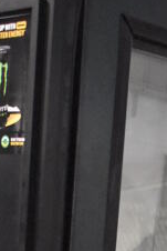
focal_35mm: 109
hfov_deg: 12.4
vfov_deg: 17.1
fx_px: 757
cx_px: 2
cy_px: 369
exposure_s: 1/125
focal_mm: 18
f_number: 3.5
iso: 8000
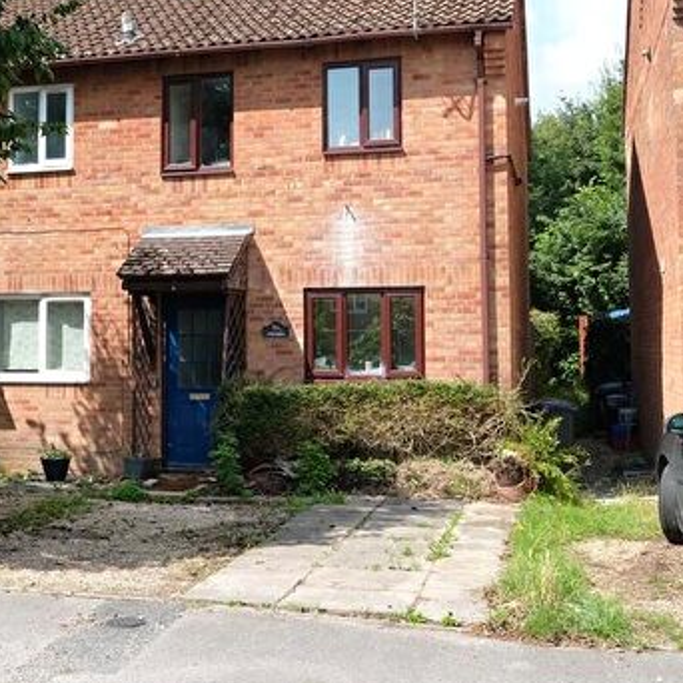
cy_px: 285
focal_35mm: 47
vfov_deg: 36.0
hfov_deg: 35.6
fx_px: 1049
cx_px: 214
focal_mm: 18.2
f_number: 5.6
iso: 200
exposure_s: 1/400
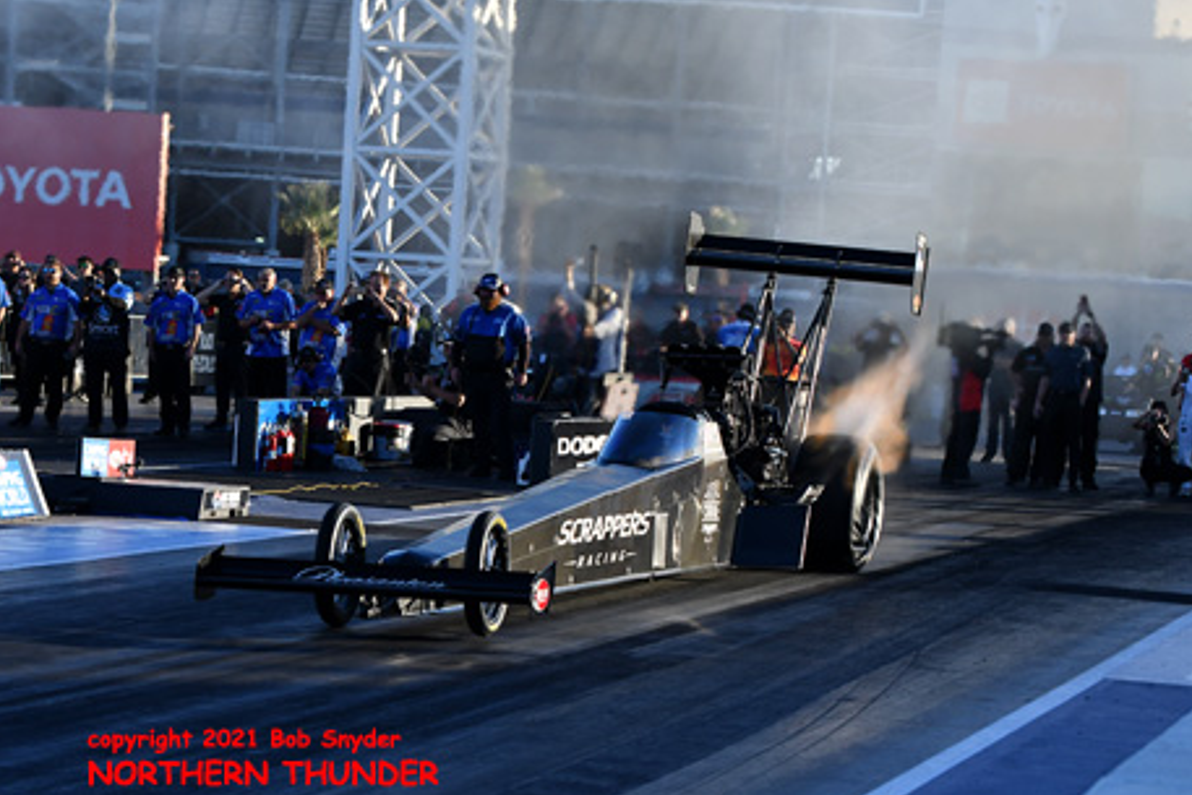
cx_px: 623
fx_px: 3809
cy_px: 412
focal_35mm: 115
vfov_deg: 11.9
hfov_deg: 17.8
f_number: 5.6
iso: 250
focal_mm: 70
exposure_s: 1/1000
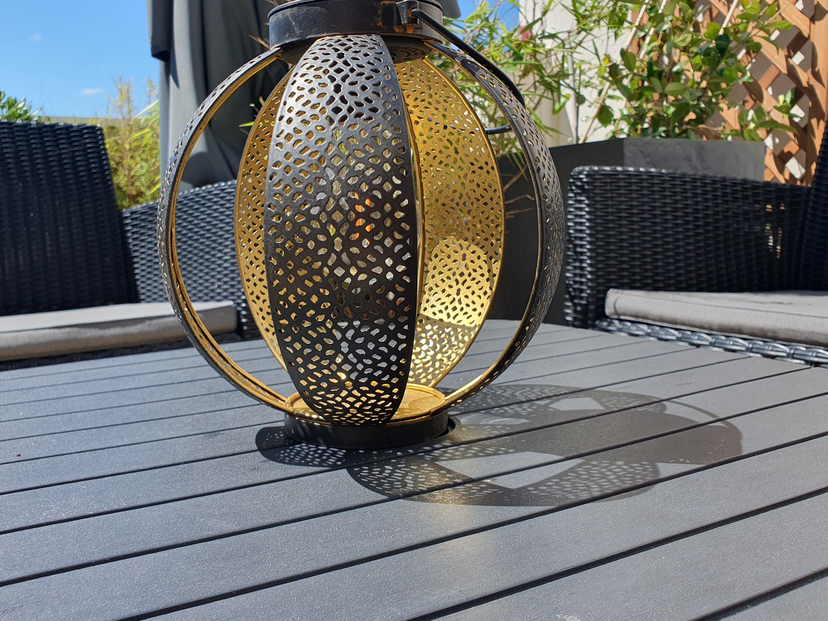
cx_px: 353
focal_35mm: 31
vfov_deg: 45.2
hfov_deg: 58.1
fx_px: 741
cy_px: 252
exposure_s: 1/840
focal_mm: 4.32
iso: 50
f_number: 2.4
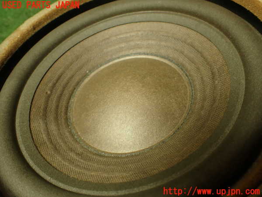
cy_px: 98
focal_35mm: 32
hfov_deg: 56.8
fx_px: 242
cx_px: 131
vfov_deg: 44.2
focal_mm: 5.79
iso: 100
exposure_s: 1/60
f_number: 2.4
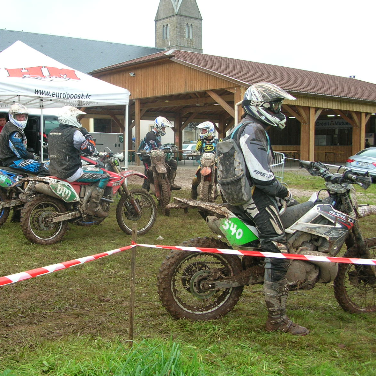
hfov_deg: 39.7
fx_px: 516
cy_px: 190
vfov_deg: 40.0
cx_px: 134
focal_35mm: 42
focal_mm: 5.8
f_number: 2.8
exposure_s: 1/221
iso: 50
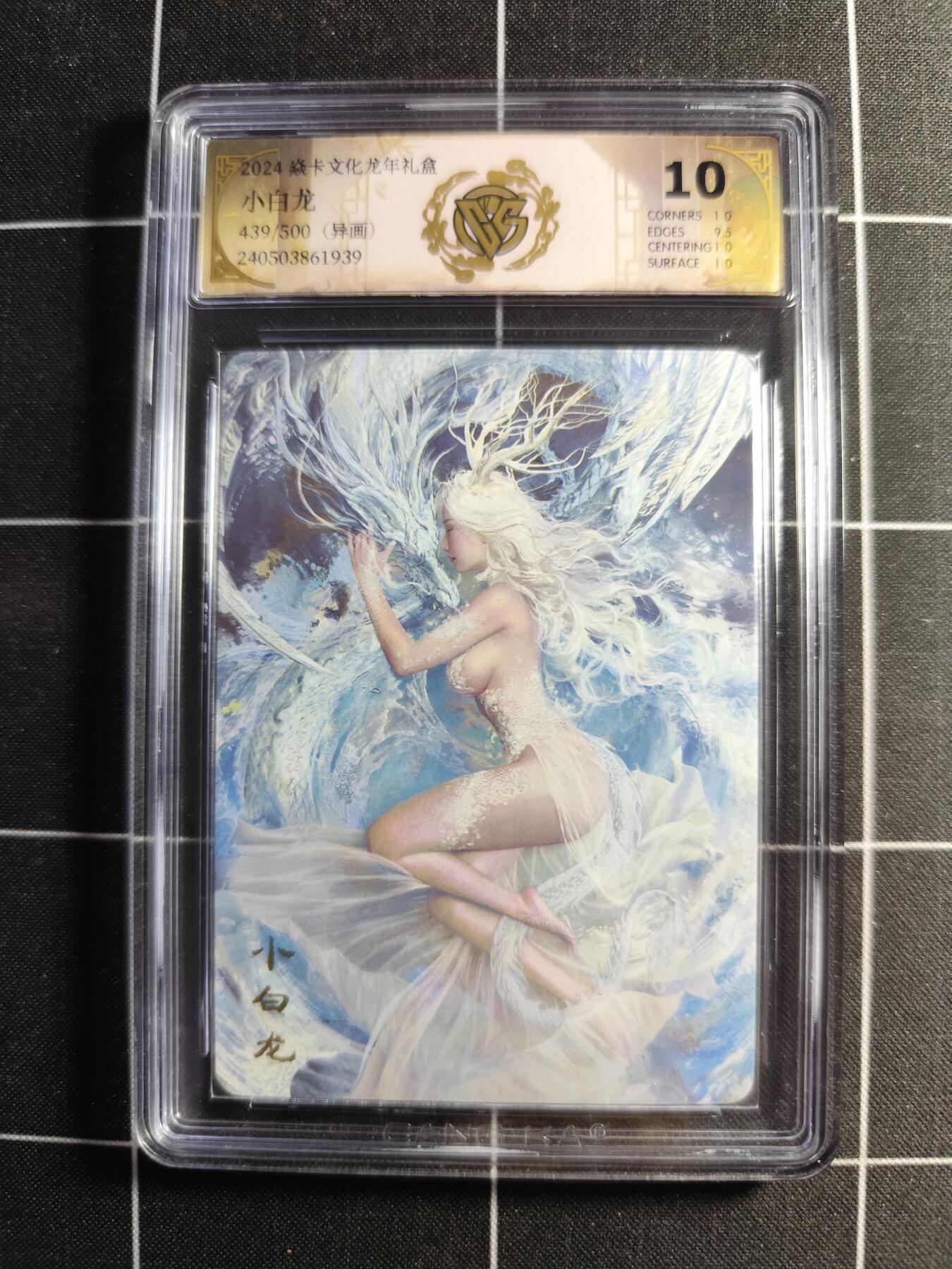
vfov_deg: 73.9
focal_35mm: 23
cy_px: 634
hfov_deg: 58.9
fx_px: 843
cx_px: 476
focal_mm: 6.14
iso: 500
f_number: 1.65
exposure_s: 1/50
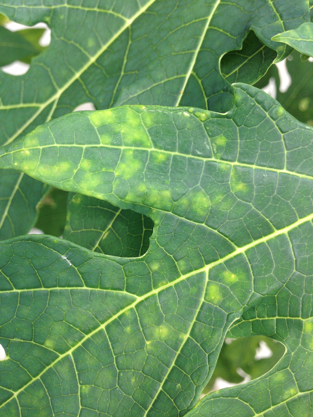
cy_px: 208
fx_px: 398
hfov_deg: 42.9
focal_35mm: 33
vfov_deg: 55.4
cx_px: 156
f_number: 2.4
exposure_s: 1/393
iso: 50
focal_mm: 4.12
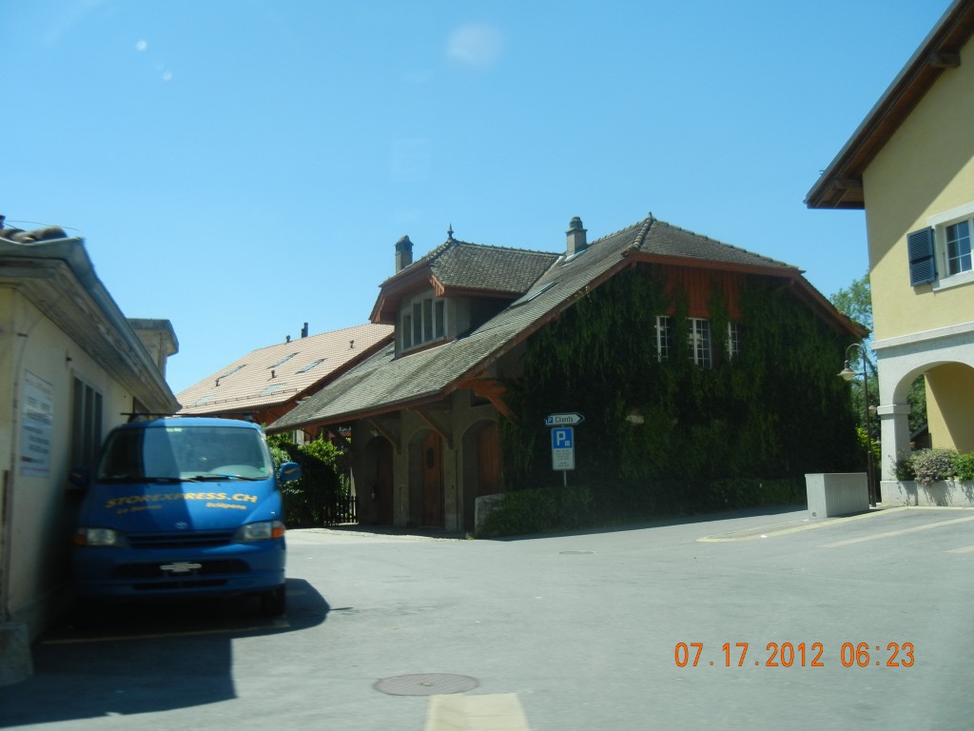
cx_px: 487
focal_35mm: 34
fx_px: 957
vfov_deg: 41.8
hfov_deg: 54.0
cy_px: 366
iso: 160
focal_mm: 6.2
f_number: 7.2
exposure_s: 1/226
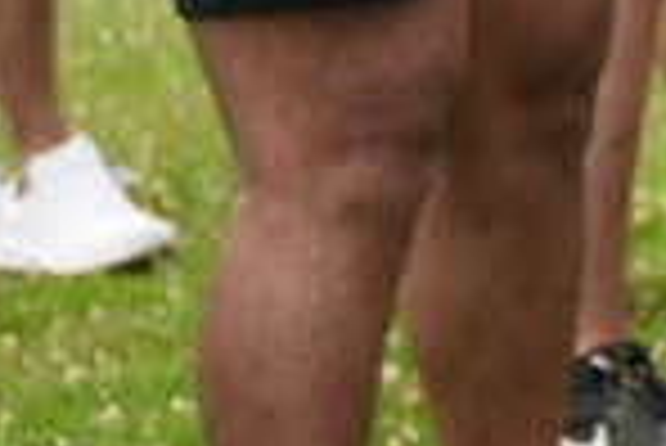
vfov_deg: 5.8
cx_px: 2250
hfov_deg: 7.3
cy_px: -246
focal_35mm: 236
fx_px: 4371
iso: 250
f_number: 2.8
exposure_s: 1/800
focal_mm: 34.3
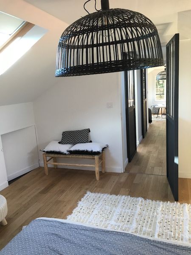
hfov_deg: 48.2
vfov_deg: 61.7
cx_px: 96
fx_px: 213
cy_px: 128
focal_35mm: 29
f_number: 2.2
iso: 50
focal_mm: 4.15
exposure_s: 1/33
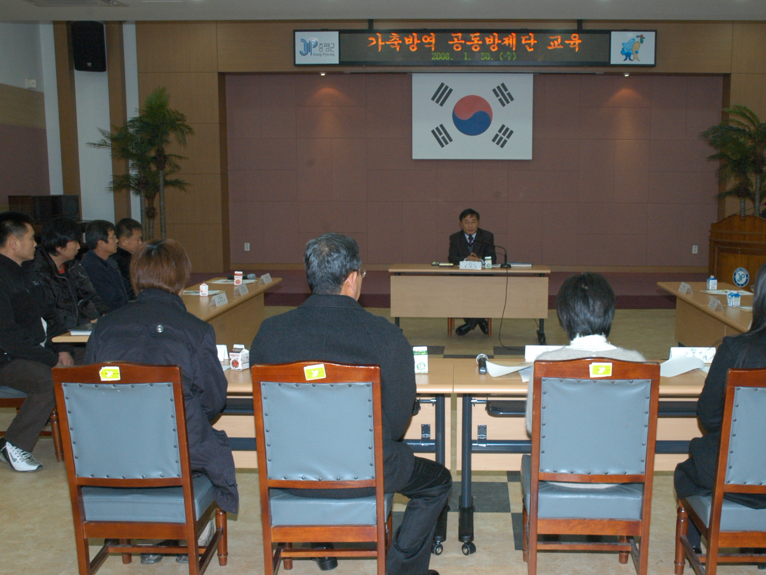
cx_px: 452
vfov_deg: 34.3
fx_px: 930
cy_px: 314
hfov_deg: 44.6
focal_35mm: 42
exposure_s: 1/60
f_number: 7.1
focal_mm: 22
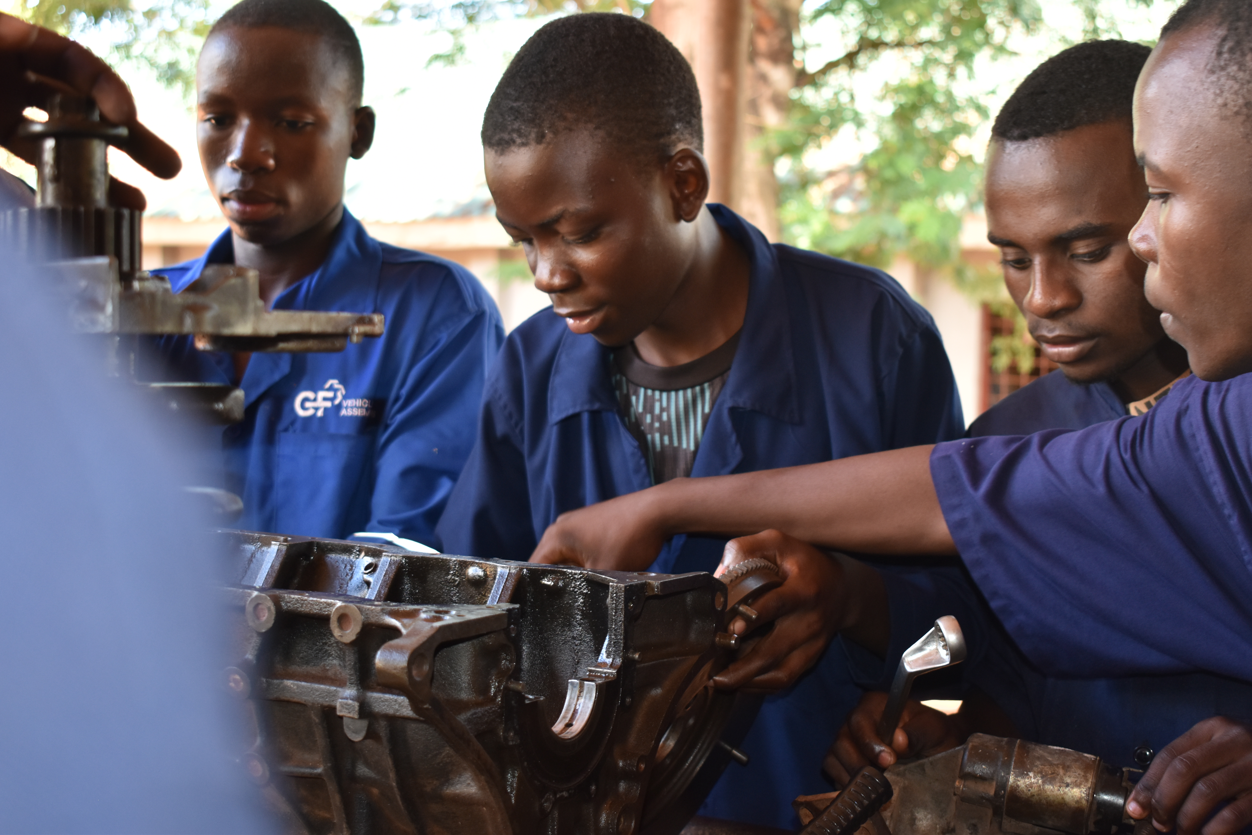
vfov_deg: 23.8
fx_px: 1982
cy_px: 418
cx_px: 626
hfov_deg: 35.1
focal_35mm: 57
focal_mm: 38
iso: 450
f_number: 4.8
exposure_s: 1/60
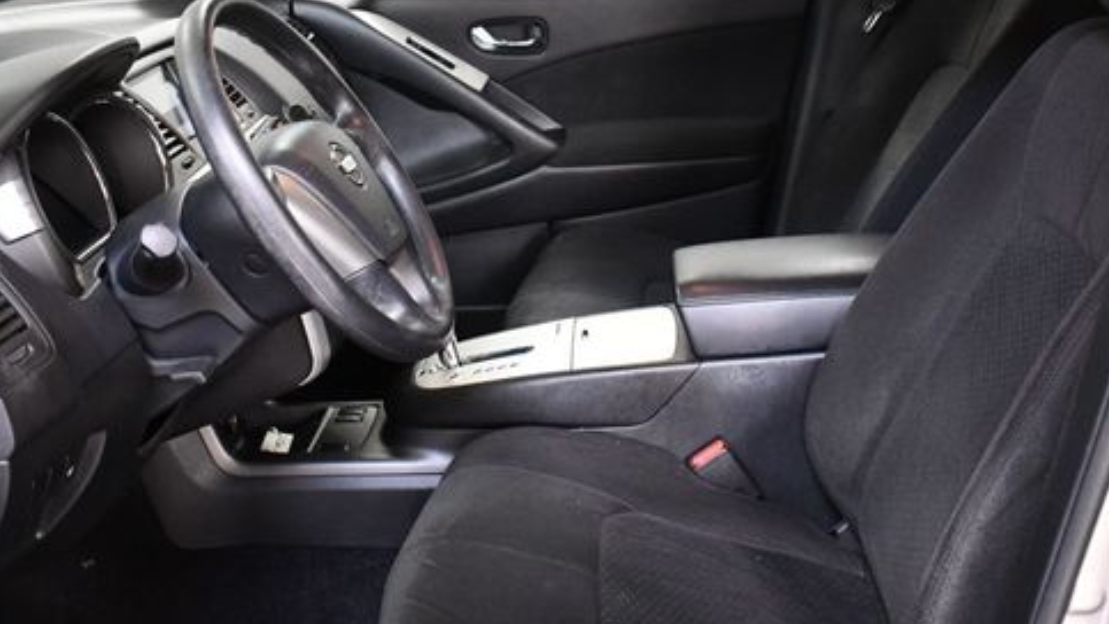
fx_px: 1471
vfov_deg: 23.9
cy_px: 216
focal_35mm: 50
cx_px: 491
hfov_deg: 41.3
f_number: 3.5
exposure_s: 1/125
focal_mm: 18
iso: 2500
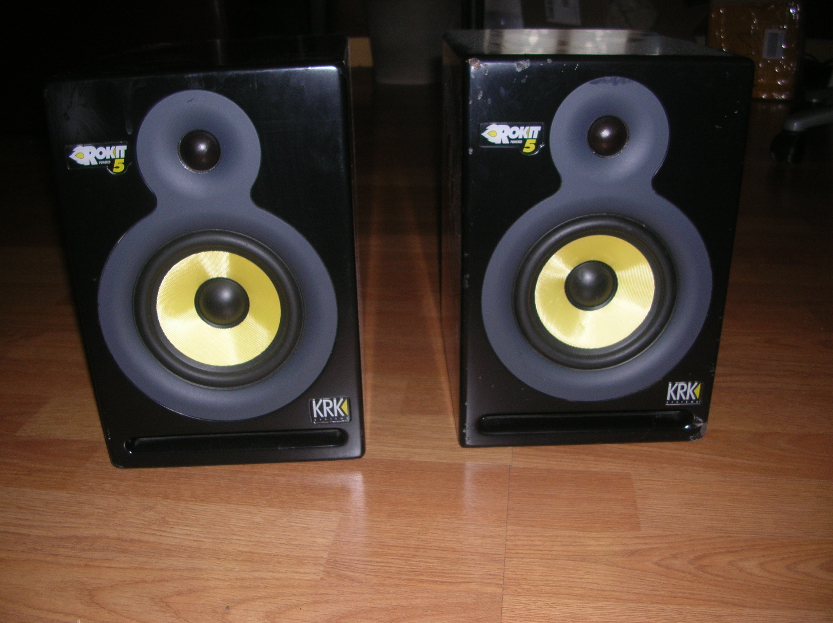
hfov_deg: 52.7
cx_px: 416
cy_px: 312
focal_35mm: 35
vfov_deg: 40.6
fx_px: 842
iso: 50
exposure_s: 1/60.1
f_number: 2.8
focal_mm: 5.8
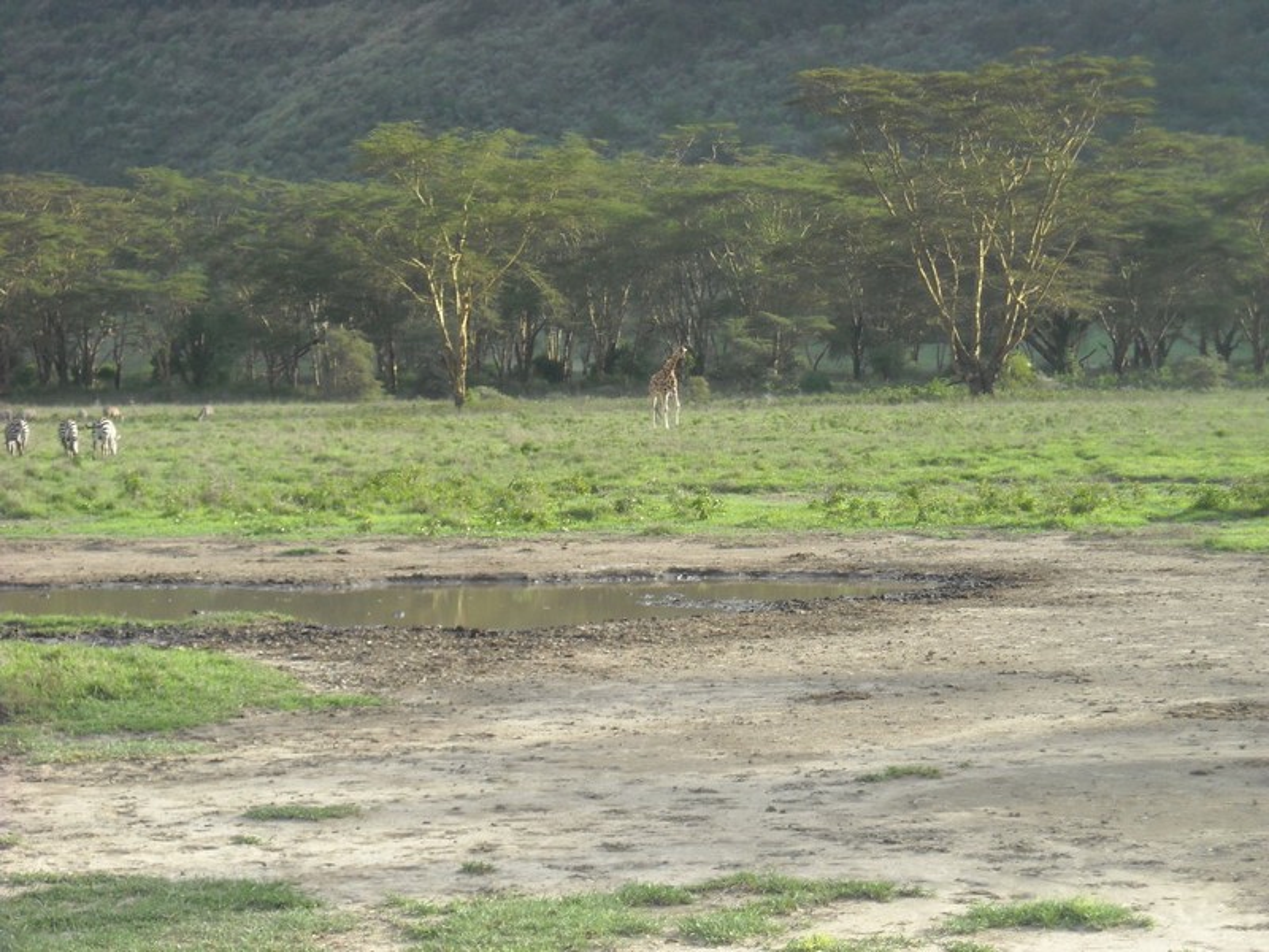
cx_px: 634
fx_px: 3849
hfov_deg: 18.7
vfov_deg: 14.1
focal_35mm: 105
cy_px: 476
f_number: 4.7
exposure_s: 1/250
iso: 129
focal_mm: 17.1
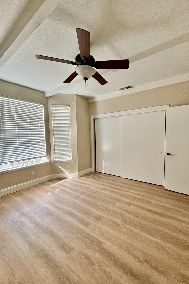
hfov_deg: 77.1
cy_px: 144
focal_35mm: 15
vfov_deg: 100.4
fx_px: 118
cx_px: 104
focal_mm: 2.22
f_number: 2.2
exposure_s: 1/99
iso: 125
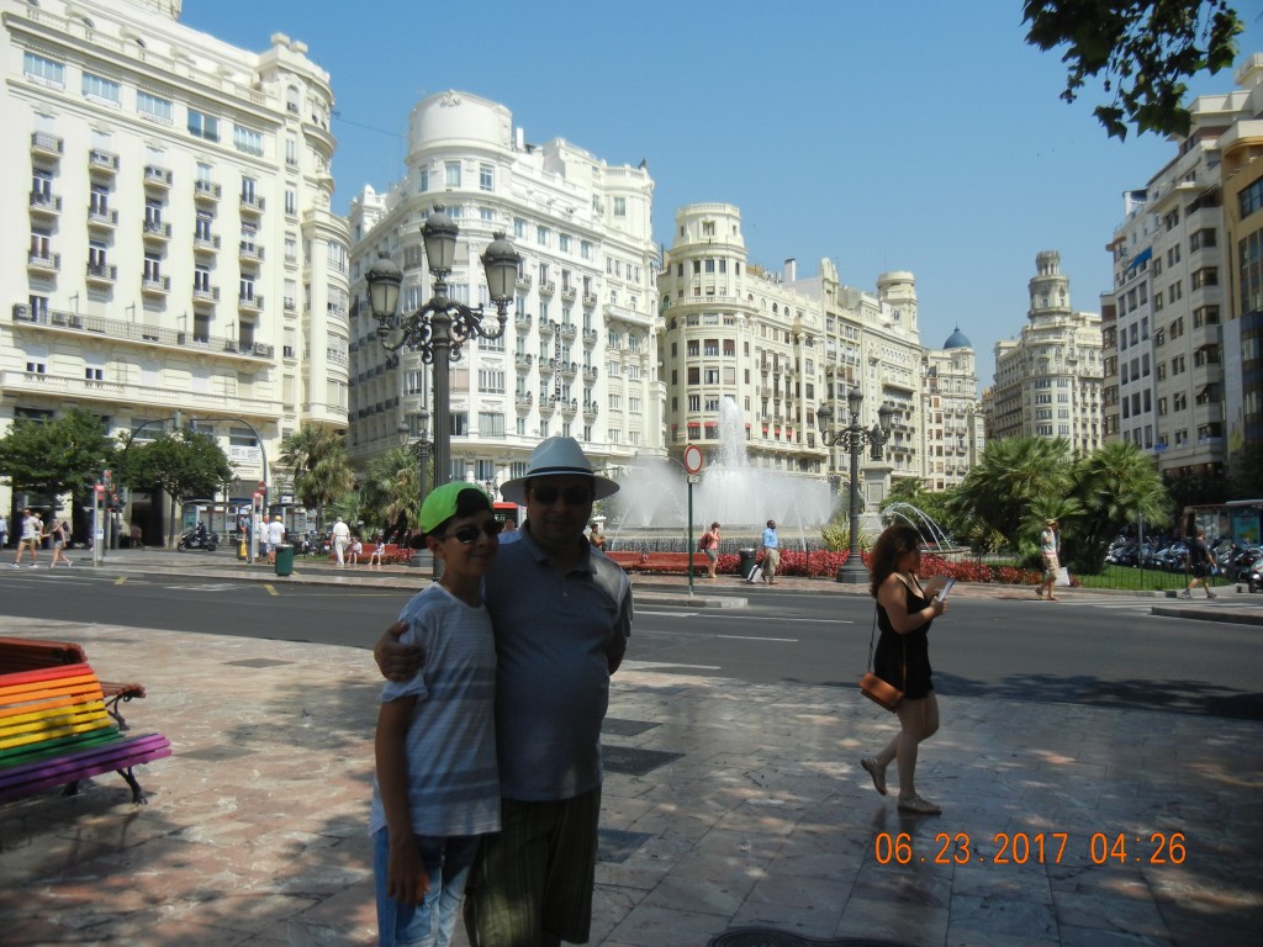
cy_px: 474
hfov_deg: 60.0
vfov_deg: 46.8
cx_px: 632
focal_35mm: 30
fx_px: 1095
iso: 160
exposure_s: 1/493
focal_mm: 5.4
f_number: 7
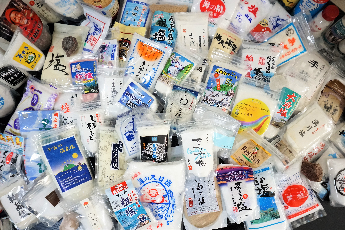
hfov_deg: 73.7
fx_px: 230
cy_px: 115
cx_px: 172
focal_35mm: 24
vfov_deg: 53.1
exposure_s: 1/60
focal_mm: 16
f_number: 6.3
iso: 2500
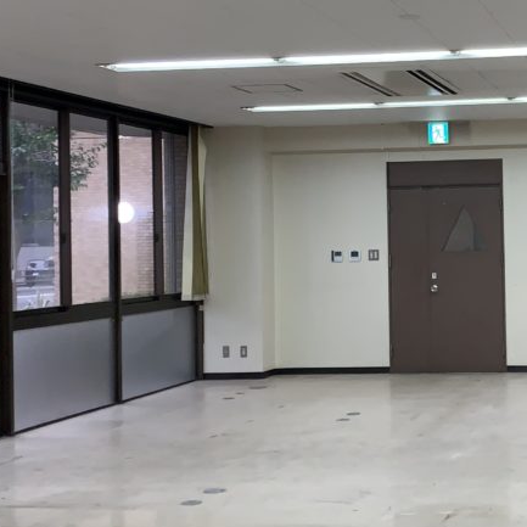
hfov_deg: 24.3
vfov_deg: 25.3
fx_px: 1171
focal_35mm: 68
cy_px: 204
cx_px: 517
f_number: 1.8
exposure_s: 1/60
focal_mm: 4.25
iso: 80
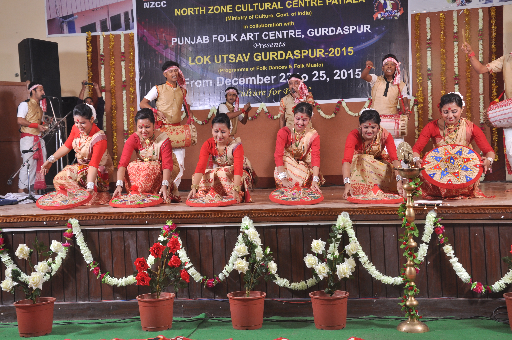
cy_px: 170
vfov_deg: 28.0
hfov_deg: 41.2
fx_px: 682
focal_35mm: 48
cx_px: 256
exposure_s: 1/125
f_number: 5.6
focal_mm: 32
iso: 320
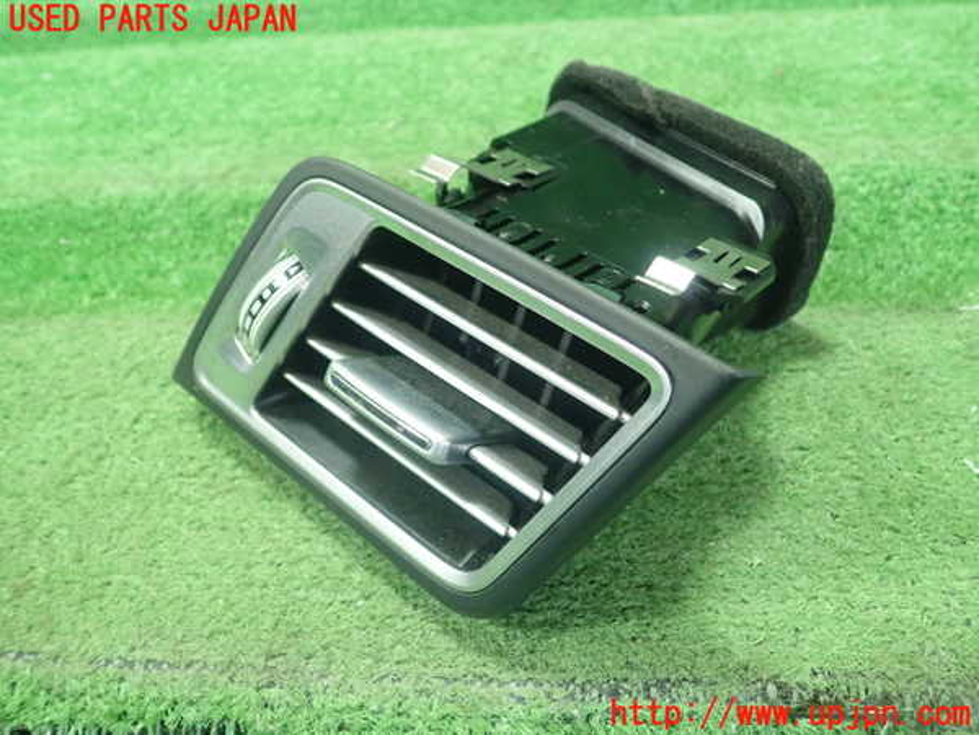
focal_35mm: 30
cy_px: 368
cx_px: 490
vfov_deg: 46.8
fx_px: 848
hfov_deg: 60.0
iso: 640
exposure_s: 1/125
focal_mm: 5.5
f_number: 2.3
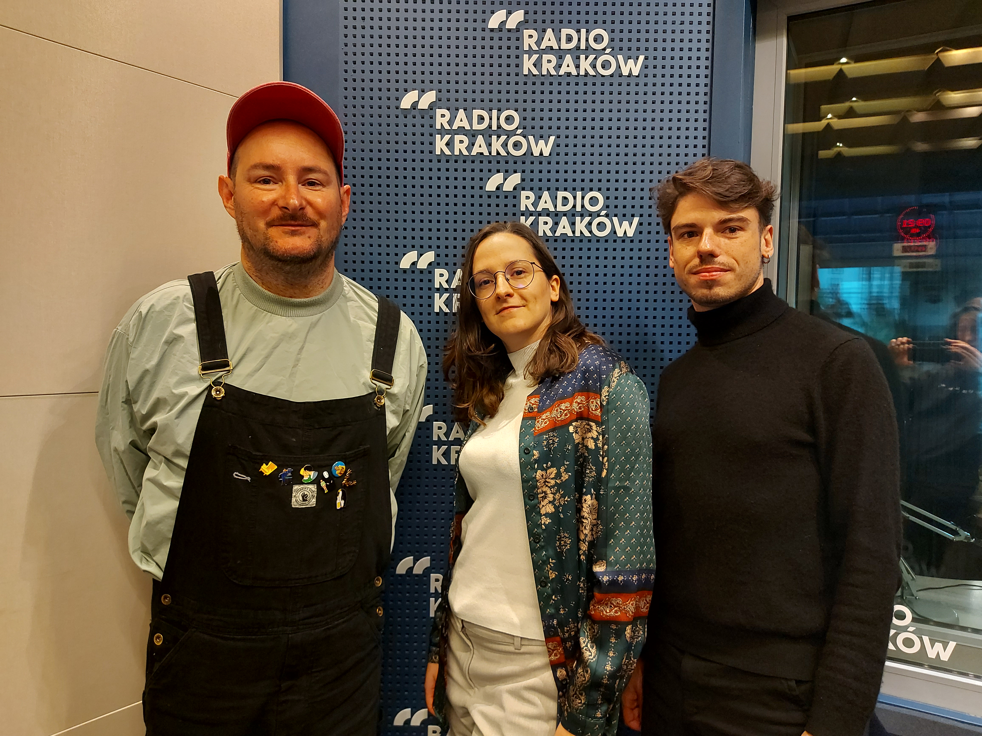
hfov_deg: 71.6
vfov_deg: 56.8
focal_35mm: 24
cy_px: 368
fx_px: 681
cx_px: 491
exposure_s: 1/33
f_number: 1.8
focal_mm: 5.23
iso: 250
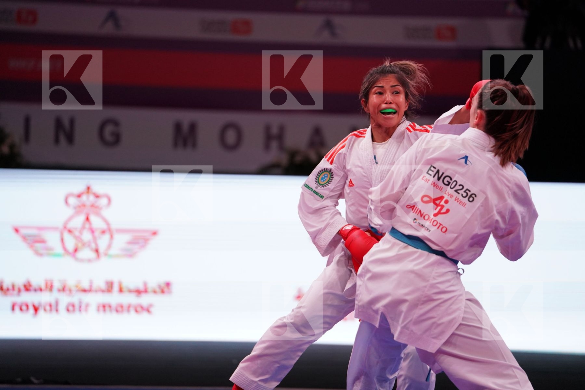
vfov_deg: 6.9
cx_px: 292
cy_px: 195
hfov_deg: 10.3
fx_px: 3250
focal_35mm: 200
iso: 2500
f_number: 2.8
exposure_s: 1/1000
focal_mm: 200
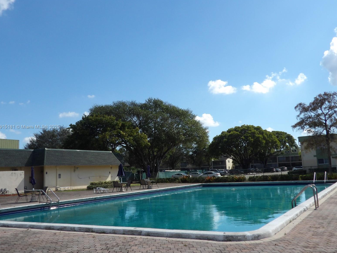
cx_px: 164
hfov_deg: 53.9
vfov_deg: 41.8
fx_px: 331
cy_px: 127
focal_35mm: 34
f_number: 3.1
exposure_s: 1/1353
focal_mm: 5.9
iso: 100
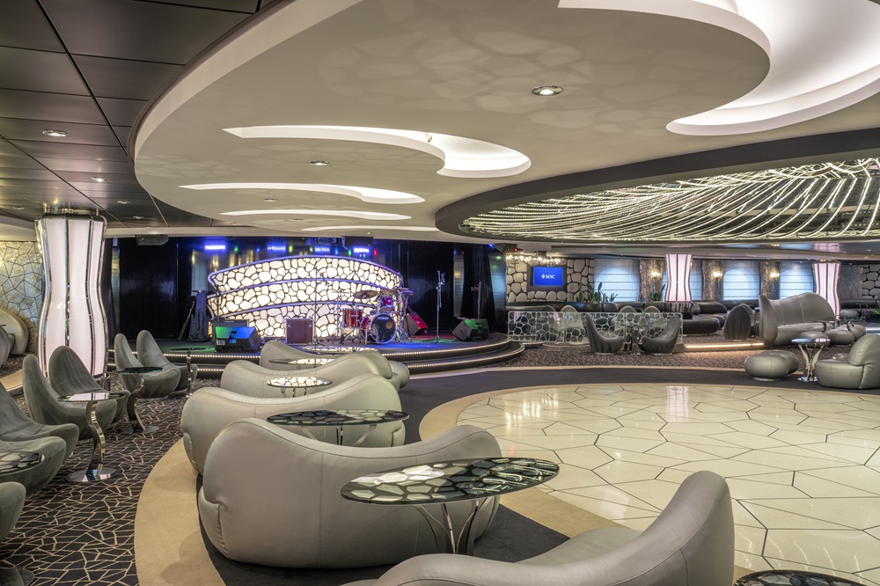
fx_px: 709
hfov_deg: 63.7
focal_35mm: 29
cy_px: 293
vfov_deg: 44.9
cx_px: 440
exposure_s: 1/2
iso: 200
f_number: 11
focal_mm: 29
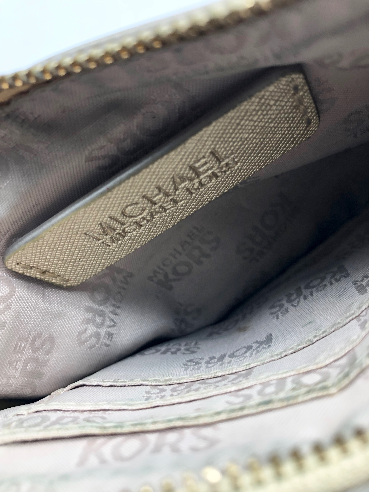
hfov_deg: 49.7
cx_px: 184
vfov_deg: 63.4
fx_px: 398
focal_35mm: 28
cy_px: 246
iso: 64
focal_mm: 3.99
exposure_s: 1/120
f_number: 1.8
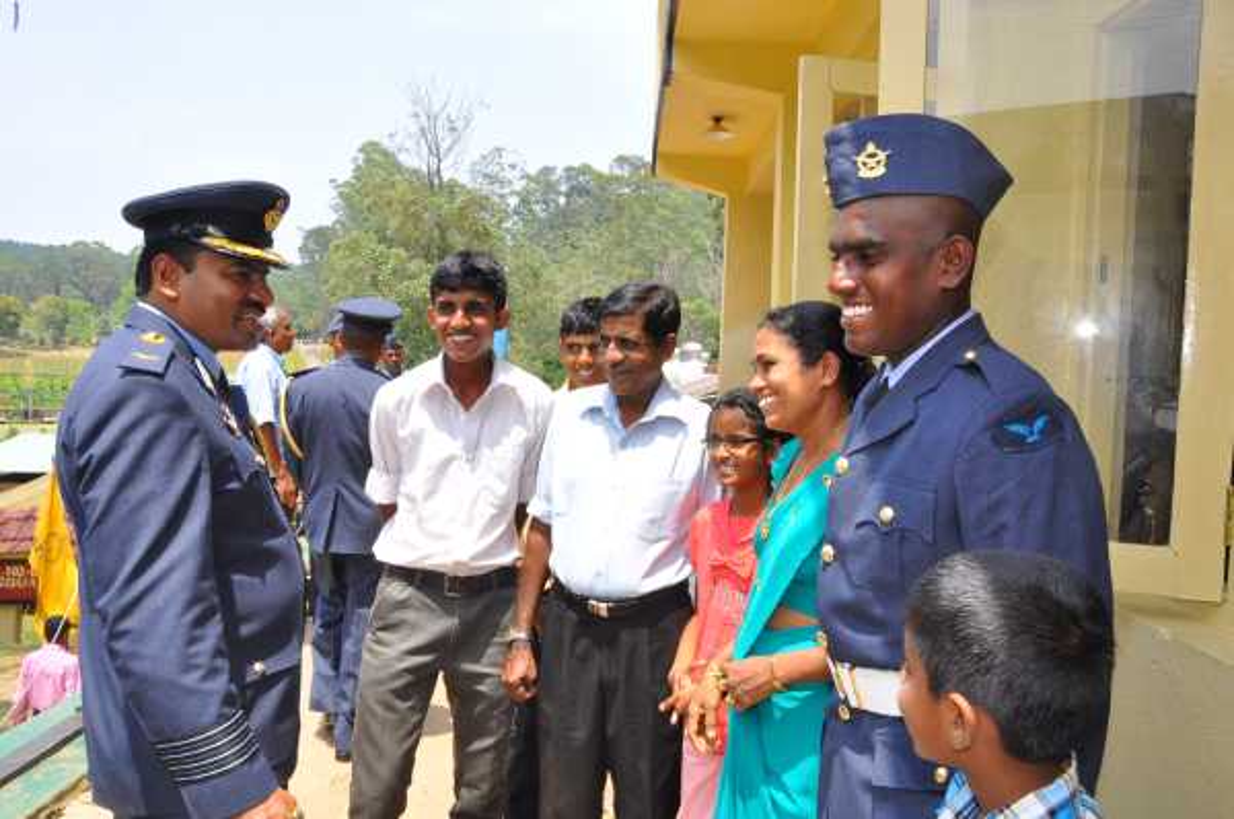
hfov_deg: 67.5
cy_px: 410
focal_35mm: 27
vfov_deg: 47.8
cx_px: 617
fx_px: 924
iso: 200
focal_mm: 18
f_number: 14
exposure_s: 1/60
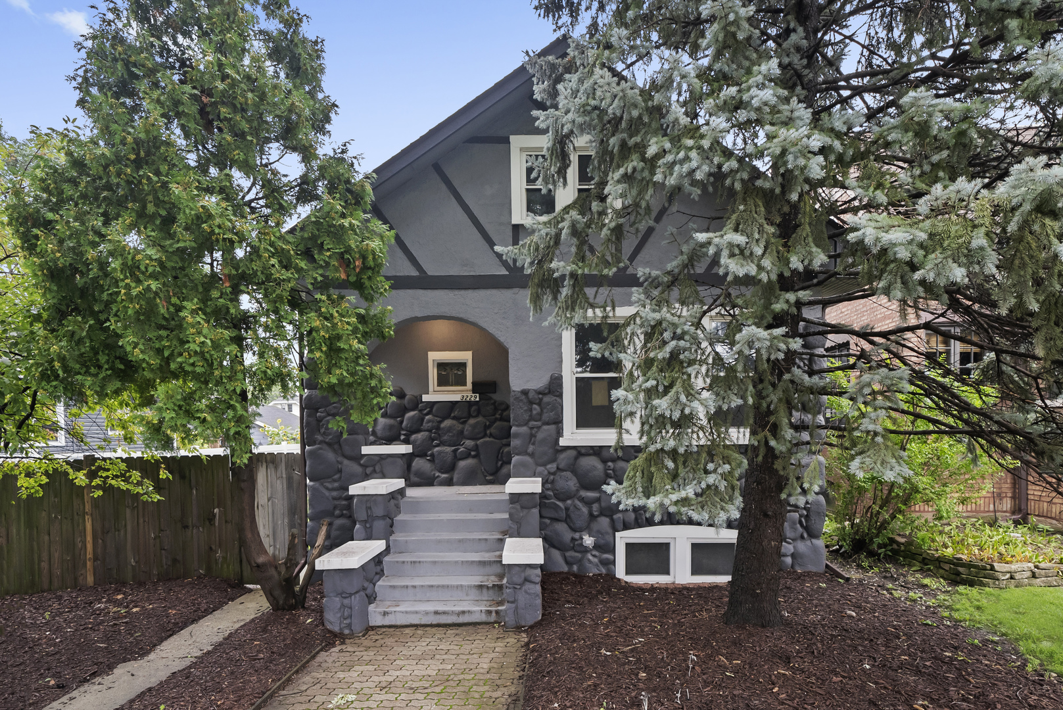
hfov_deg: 93.2
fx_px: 502
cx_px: 532
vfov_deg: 70.5
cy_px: 355
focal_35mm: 17
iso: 1600
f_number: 4
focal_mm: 17
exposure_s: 1/160
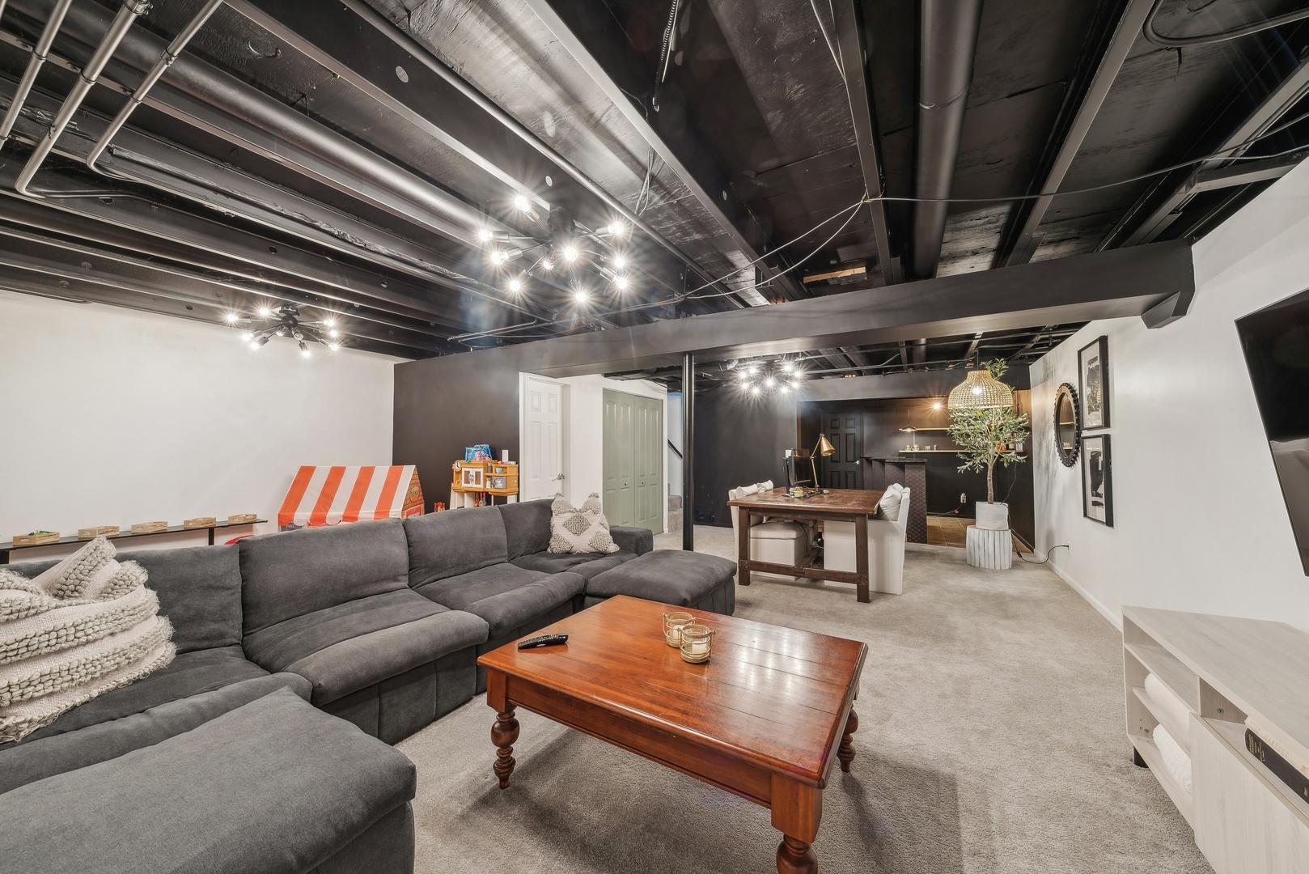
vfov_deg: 90.1
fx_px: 436
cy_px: 437
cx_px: 654
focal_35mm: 12
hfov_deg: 112.6
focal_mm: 12
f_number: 9
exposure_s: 1
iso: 200
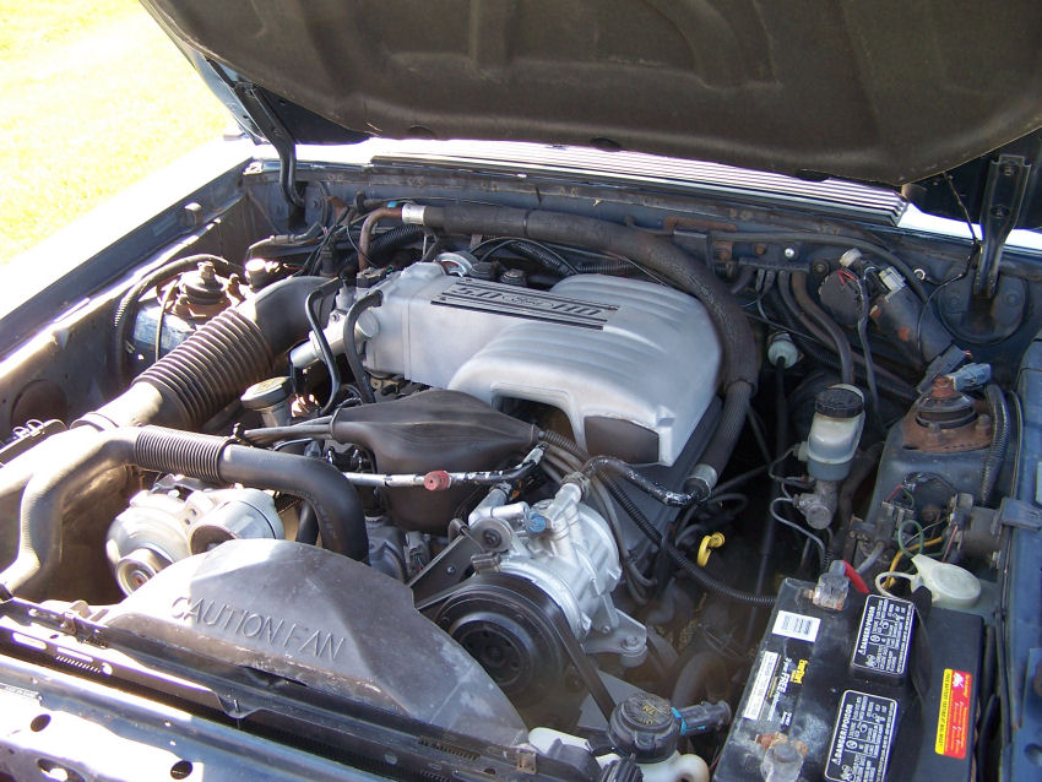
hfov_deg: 49.0
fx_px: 1144
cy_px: 391
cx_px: 521
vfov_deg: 37.7
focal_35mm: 38
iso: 80
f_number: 2.8
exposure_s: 1/60
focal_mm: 6.3
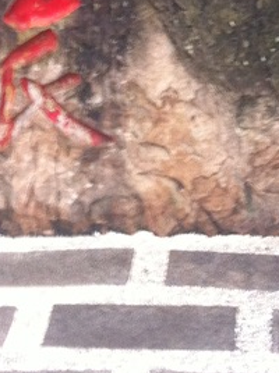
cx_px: 227
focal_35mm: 134
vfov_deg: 13.2
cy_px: -320
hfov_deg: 11.0
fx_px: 1445
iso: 100
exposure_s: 1/15
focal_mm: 3.85
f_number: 2.8
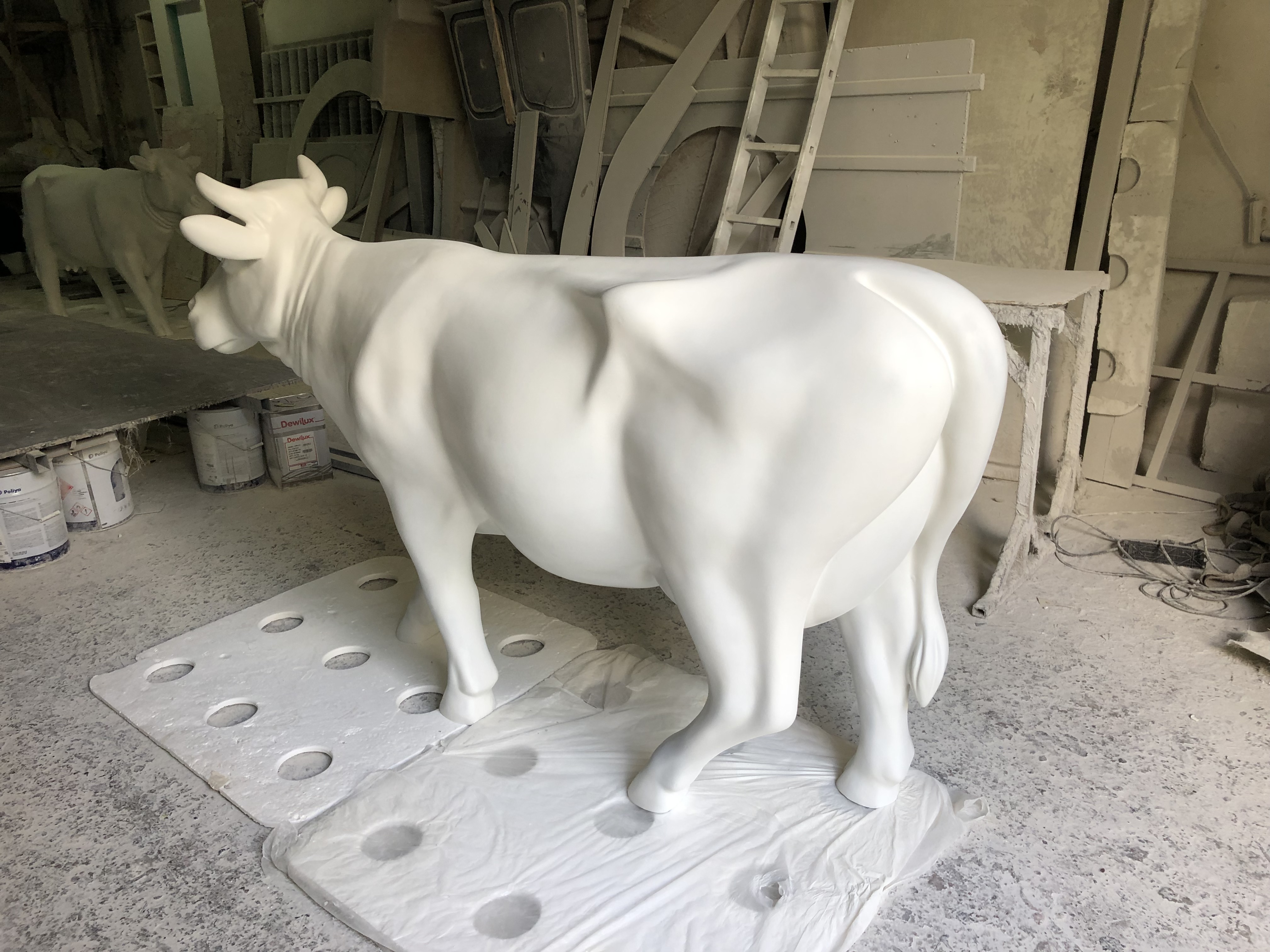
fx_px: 1027
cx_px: 635
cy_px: 476
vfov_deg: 49.7
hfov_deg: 63.4
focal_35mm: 28
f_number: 1.8
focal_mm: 3.99
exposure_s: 1/50
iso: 25
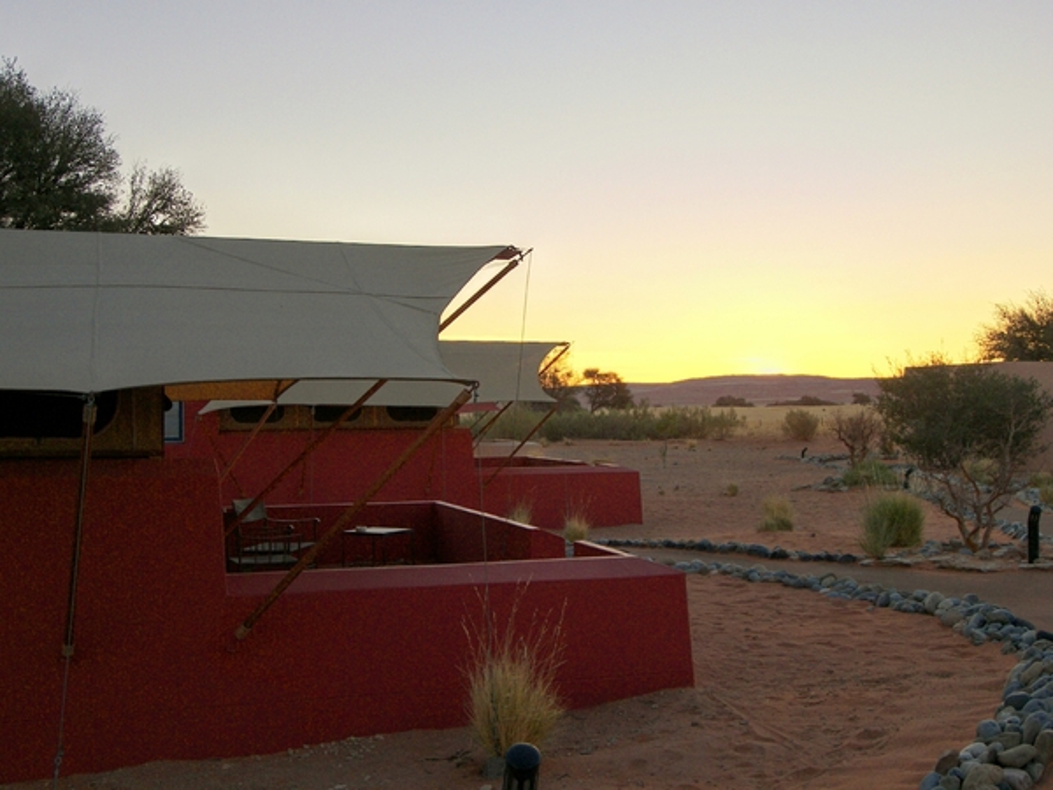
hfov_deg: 42.9
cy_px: 395
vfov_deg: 32.9
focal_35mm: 44
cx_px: 526
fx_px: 1338
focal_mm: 9.2
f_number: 3.6
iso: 50
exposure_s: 1/160
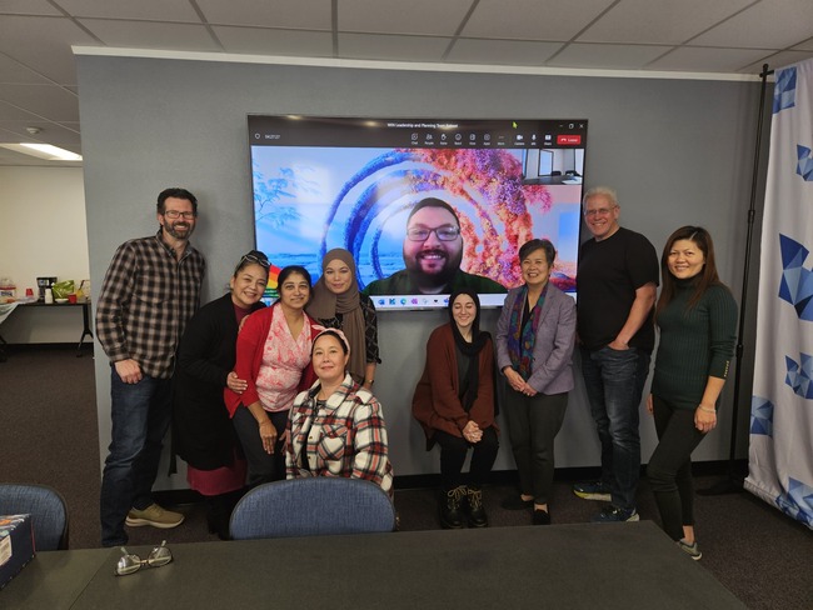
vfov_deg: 58.9
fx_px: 540
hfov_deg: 73.9
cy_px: 305
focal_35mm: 23
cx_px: 406
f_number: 1.8
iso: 50
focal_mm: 5.4
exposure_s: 1/120
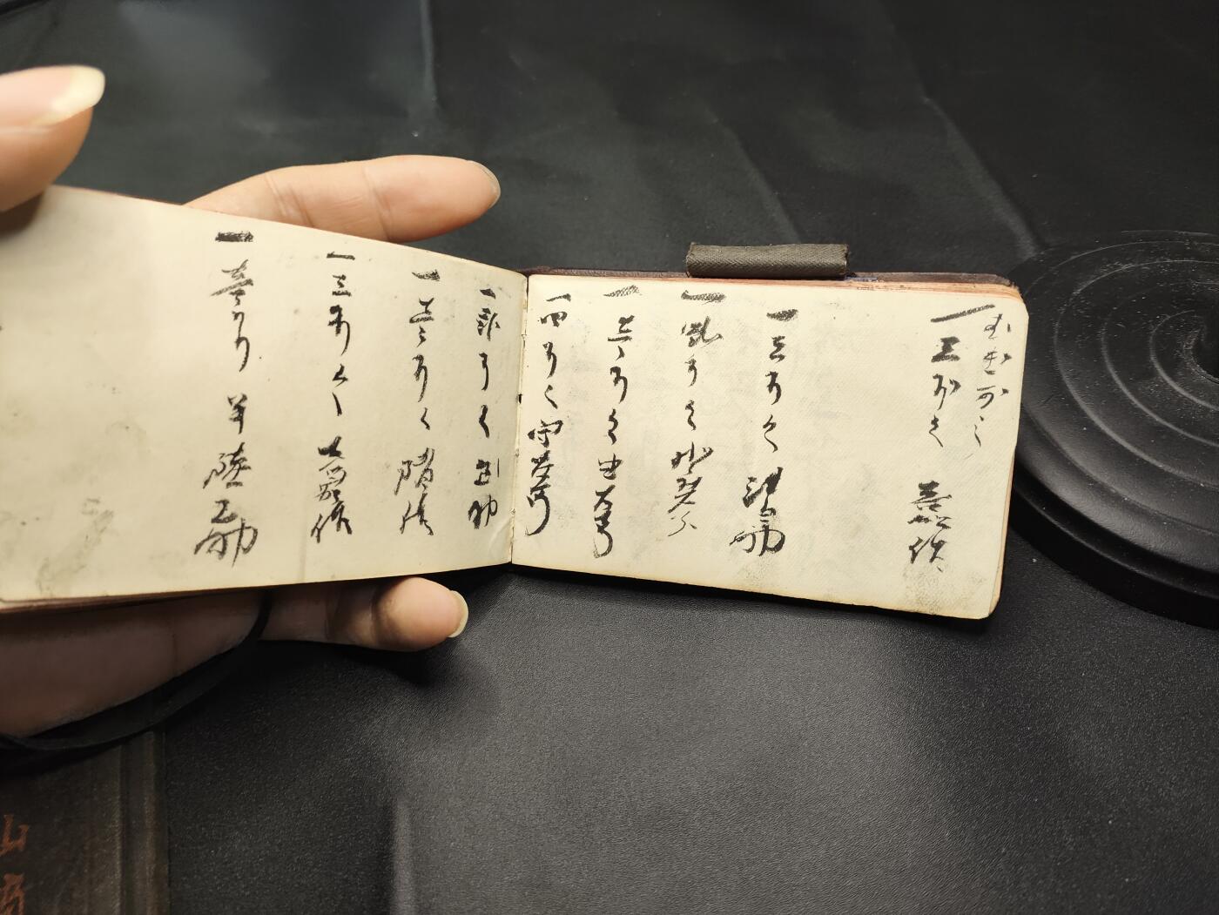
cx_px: 610
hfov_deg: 69.4
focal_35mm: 25
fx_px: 881
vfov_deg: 54.9
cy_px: 458
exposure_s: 1/50
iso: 85
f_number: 1.79
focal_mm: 4.71
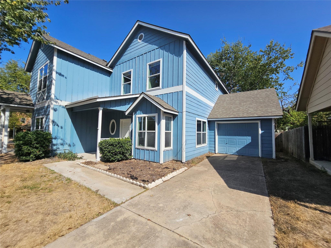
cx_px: 166
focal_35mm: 13
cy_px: 124
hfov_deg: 106.2
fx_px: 124
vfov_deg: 89.9
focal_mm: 2.2
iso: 50
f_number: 2.2
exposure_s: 1/3042
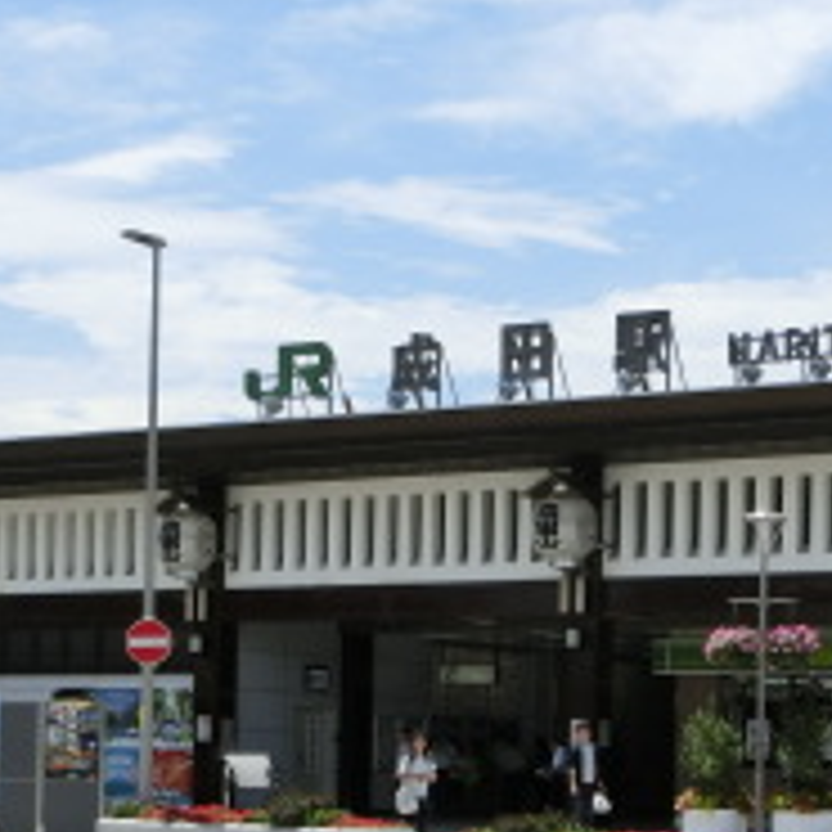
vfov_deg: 16.5
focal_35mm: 104
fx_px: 2828
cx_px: 486
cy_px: 751
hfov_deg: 16.7
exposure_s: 1/1000
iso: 80
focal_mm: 6
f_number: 3.9
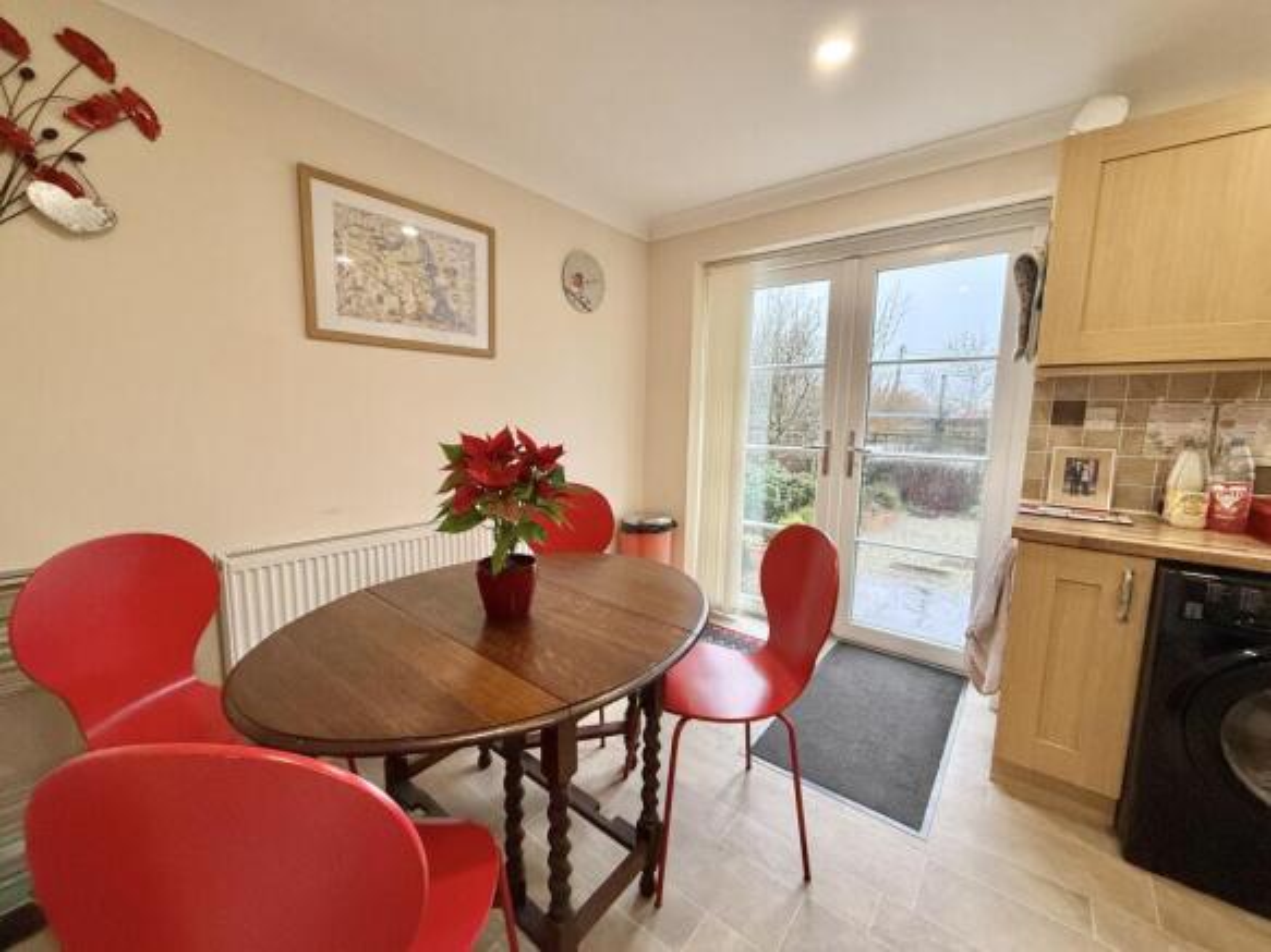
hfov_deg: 102.1
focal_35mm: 14
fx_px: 514
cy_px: 476
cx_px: 636
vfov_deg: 85.7
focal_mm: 2.22
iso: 320
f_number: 2.2
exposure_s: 1/100
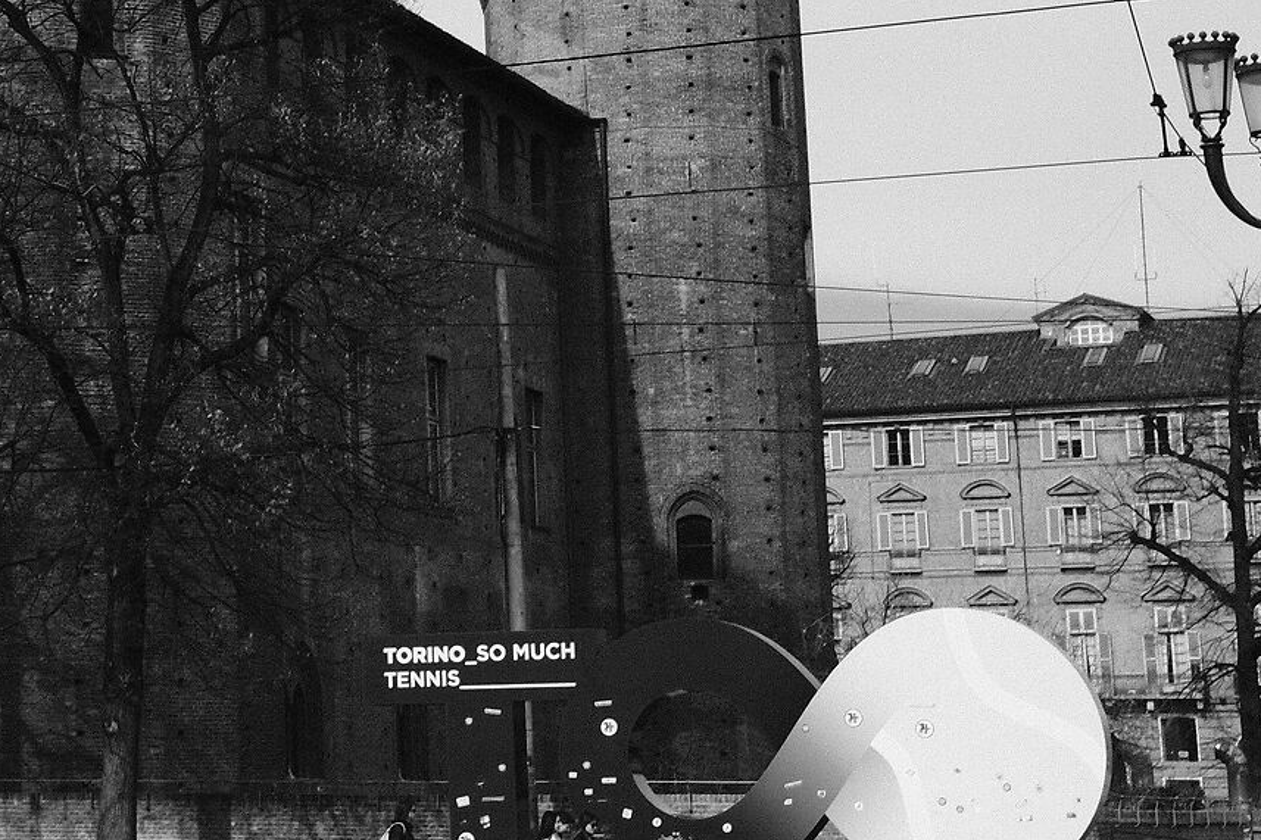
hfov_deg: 19.7
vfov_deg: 13.9
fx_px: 3432
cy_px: 174
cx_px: -209
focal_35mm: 98
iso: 200
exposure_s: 1/340
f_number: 8
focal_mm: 23
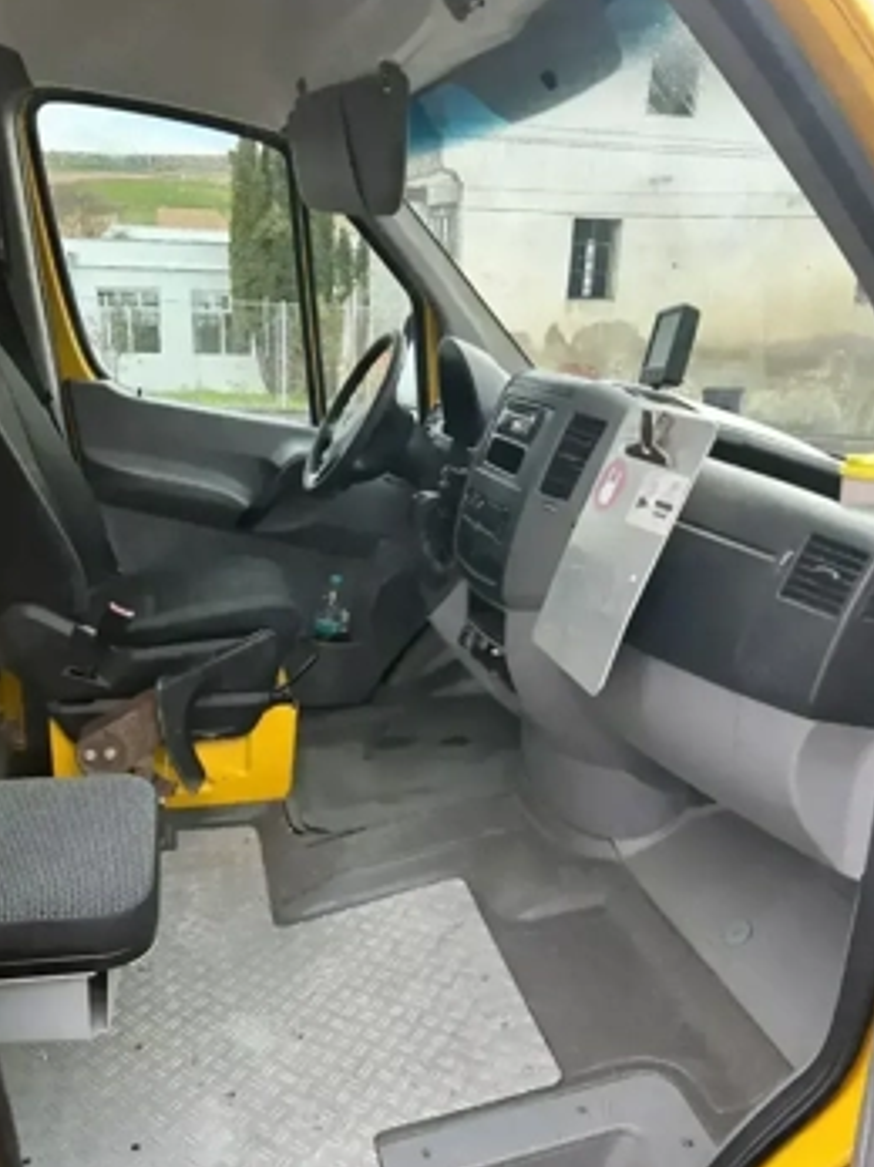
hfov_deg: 46.7
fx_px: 1011
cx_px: 390
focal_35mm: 30
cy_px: 649
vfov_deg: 59.8
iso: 64
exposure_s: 1/121
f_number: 1.5
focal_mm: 5.7
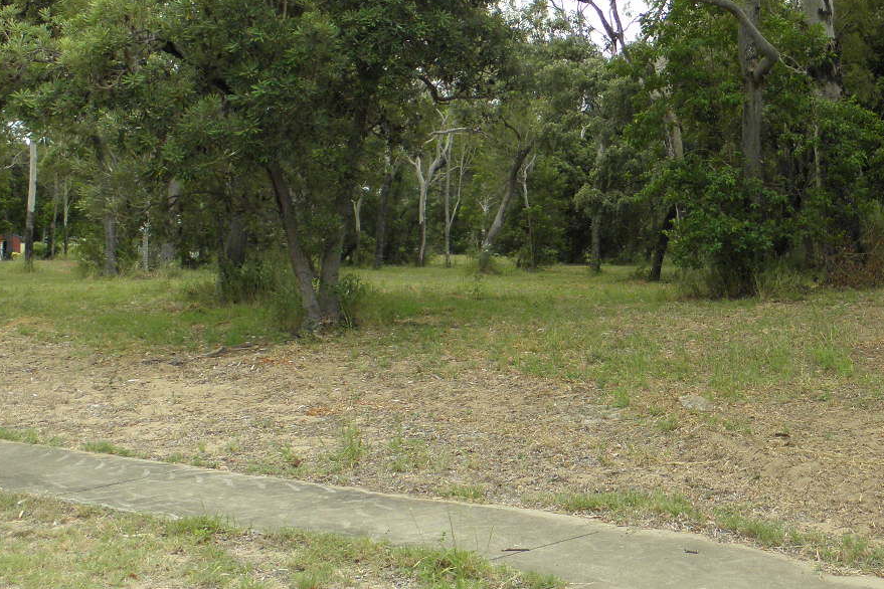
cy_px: 132
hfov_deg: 36.9
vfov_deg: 25.2
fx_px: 1301
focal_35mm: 53
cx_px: 634
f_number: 3.5
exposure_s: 1/160
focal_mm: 5
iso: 100
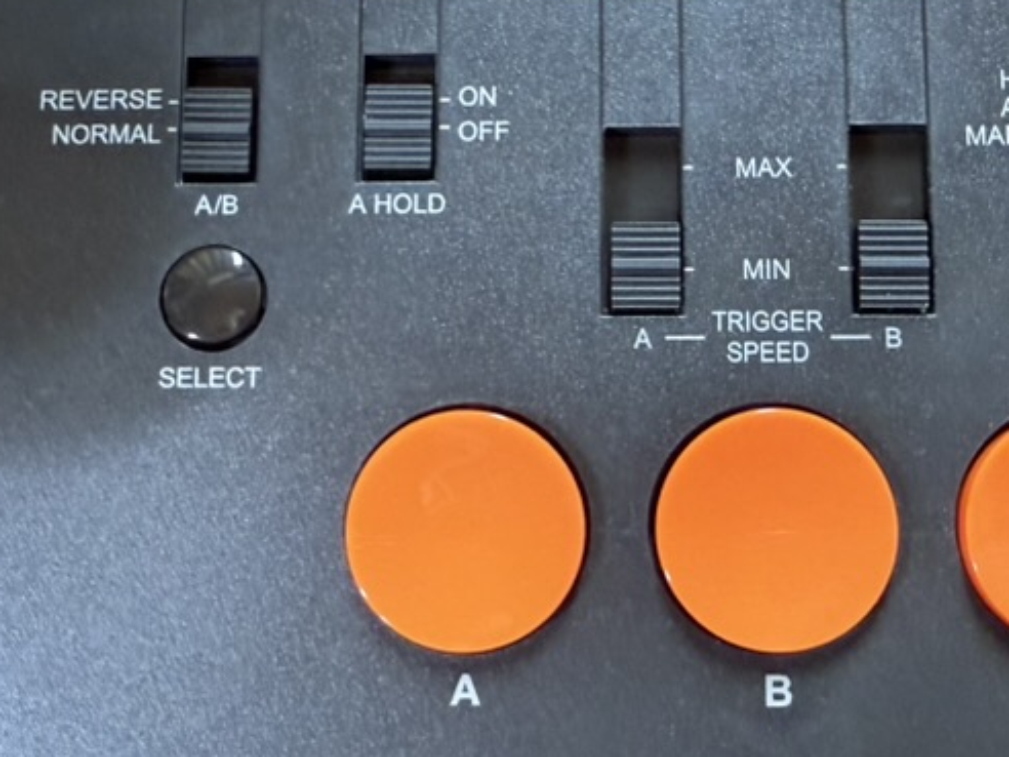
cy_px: 271
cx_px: 759
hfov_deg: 37.2
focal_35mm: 50
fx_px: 1457
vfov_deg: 29.0
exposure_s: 1/60
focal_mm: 2.22
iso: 500
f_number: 2.2
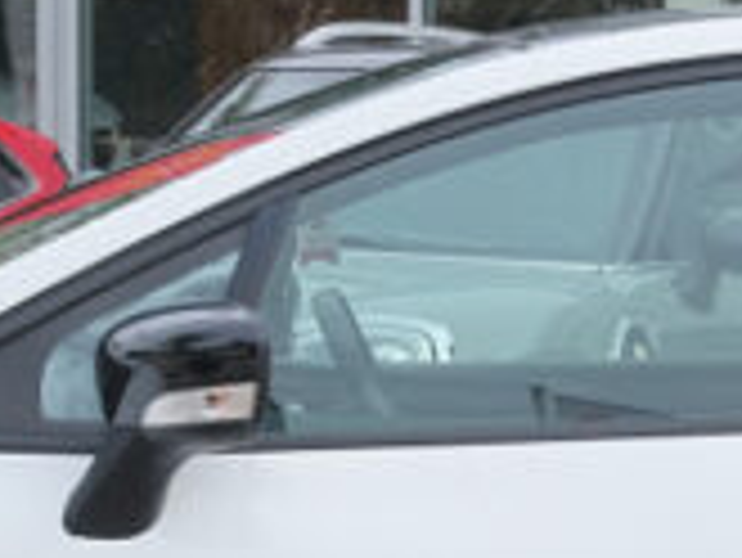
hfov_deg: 10.0
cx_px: 670
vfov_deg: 7.5
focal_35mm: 197
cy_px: 610
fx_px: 4226
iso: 320
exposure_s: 1/200
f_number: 9
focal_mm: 22.1
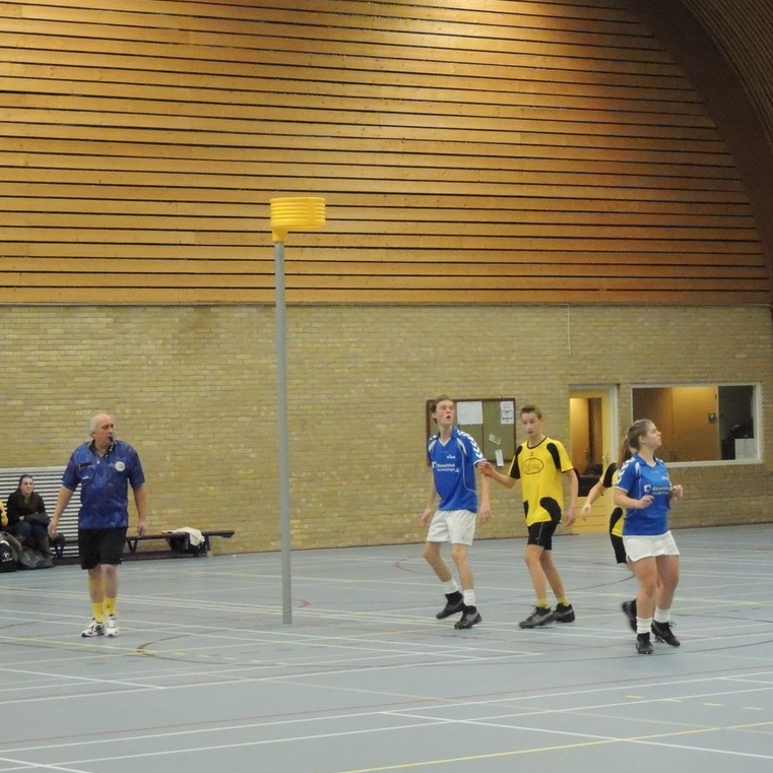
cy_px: 386
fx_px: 3006
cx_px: 516
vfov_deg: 14.7
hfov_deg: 14.6
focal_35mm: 119
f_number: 4.1
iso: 3200
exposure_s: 1/100
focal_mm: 17.8
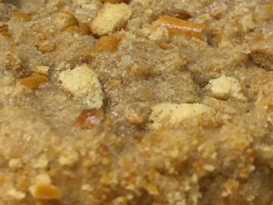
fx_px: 623
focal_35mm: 79
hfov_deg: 24.7
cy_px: 28
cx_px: 127
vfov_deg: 18.4
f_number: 2.2
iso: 80
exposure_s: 1/30
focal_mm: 4.15
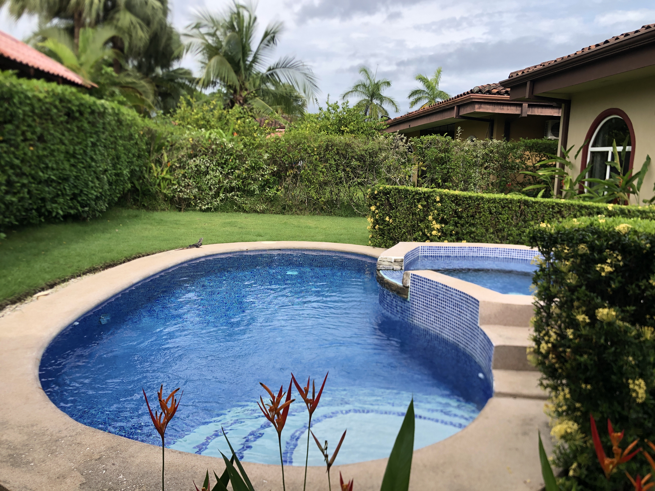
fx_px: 530
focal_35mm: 28
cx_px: 328
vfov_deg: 49.7
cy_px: 246
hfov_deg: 63.4
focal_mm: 3.99
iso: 20
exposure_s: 1/750
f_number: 1.8
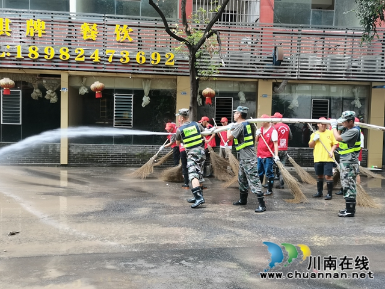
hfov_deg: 56.8
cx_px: 192
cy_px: 144
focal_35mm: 32
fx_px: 356
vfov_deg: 44.2
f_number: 1.8
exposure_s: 1/50
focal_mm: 5.58
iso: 100
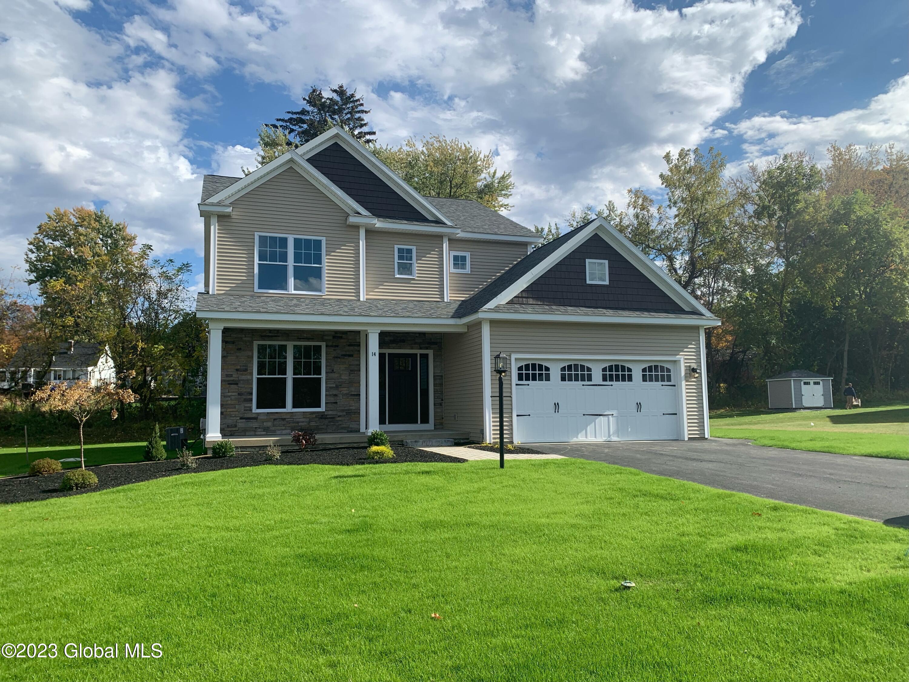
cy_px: 341
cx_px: 454
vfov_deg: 53.1
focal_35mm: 26
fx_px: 683
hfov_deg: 67.3
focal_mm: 4.25
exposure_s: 1/2611
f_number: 1.8
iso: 25
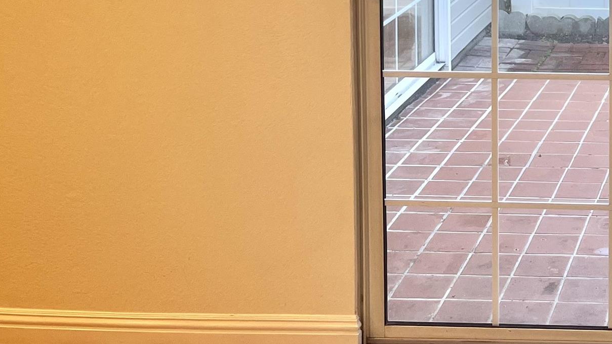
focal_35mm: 72
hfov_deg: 26.6
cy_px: -141
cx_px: 701
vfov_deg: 15.7
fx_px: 1168
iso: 50
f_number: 1.6
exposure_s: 1/120
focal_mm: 5.1
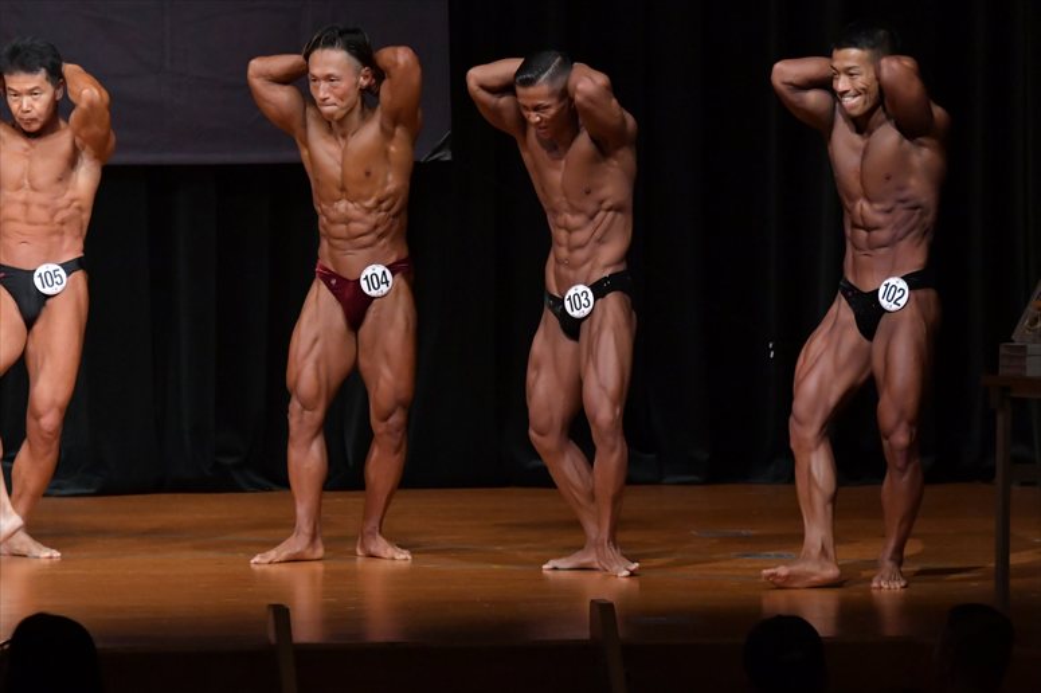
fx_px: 7804
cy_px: 346
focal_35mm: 270
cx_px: 520
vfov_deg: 5.1
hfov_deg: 7.6
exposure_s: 1/400
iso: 5000
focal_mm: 180
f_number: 5.6
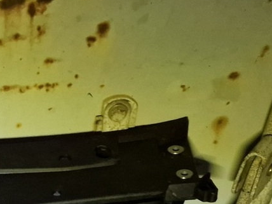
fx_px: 676
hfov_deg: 19.6
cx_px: -146
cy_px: 341
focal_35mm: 86
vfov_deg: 15.3
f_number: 1.8
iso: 1000
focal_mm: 6.4
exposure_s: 1/25
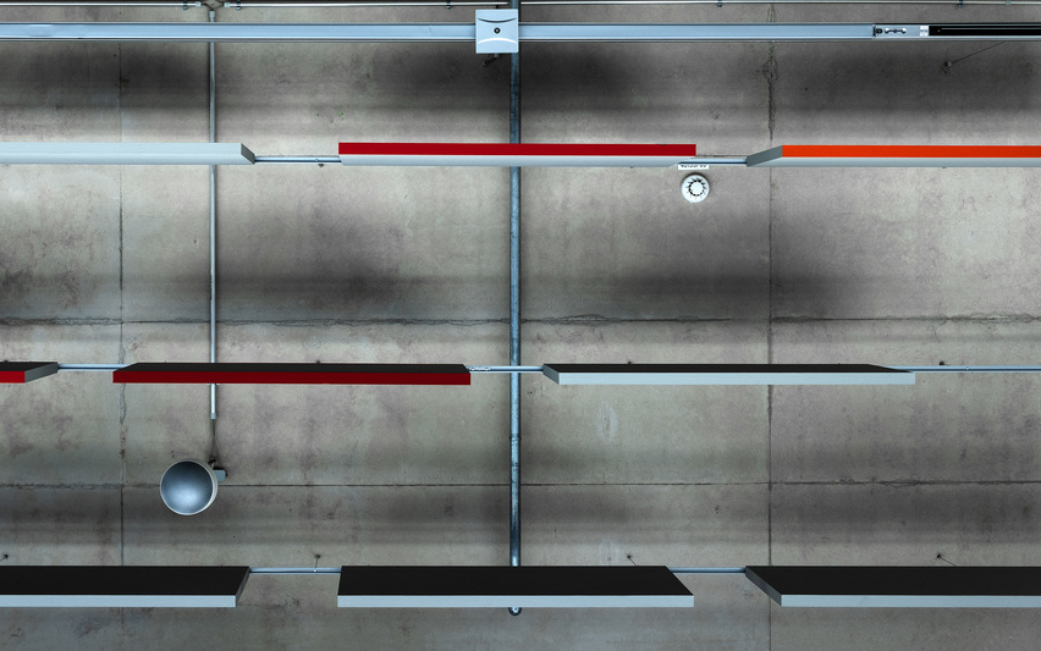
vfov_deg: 21.3
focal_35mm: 61
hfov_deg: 33.5
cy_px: 247
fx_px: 1731
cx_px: 499
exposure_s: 1/125
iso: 200
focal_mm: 34.3
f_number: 3.6
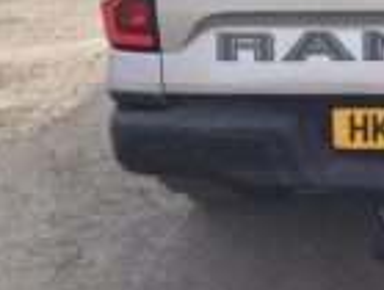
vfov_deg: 18.5
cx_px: 384
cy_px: 4
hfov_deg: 23.9
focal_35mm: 78
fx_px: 868
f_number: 2.4
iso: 25
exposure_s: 1/994
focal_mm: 3.3
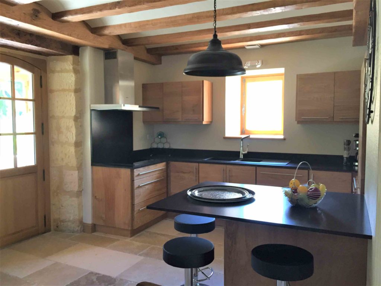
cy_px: 143
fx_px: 319
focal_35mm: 29
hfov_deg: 61.7
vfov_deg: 48.2
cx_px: 190
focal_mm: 4.15
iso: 64
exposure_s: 1/33
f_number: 2.2
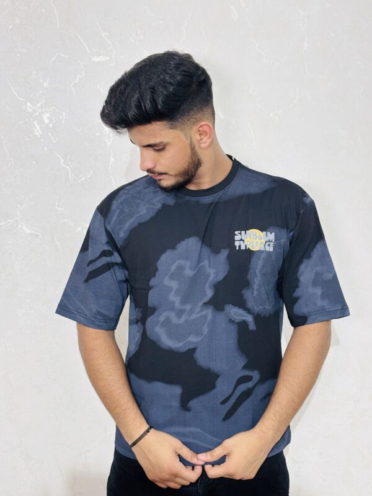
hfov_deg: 28.0
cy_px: 248
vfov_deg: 36.8
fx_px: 745
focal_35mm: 52
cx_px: 186
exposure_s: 1/50
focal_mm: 5.96
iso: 40
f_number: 1.6
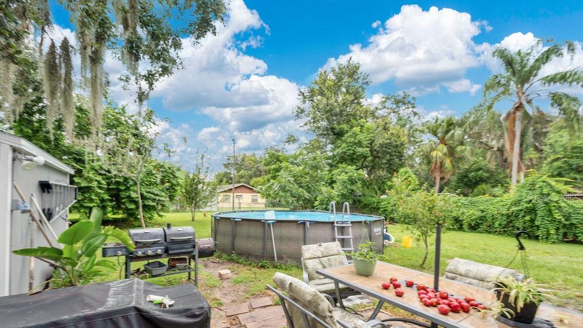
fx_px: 232
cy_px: 198
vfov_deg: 69.7
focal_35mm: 15
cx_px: 286
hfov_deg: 103.0
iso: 125
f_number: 7.1
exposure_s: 1/40
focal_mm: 14
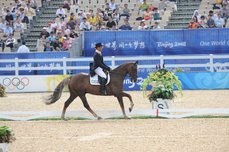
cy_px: 76
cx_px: 114
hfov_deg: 6.9
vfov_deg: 4.6
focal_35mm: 300
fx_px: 1907
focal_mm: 300
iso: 640
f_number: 5
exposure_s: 1/2500
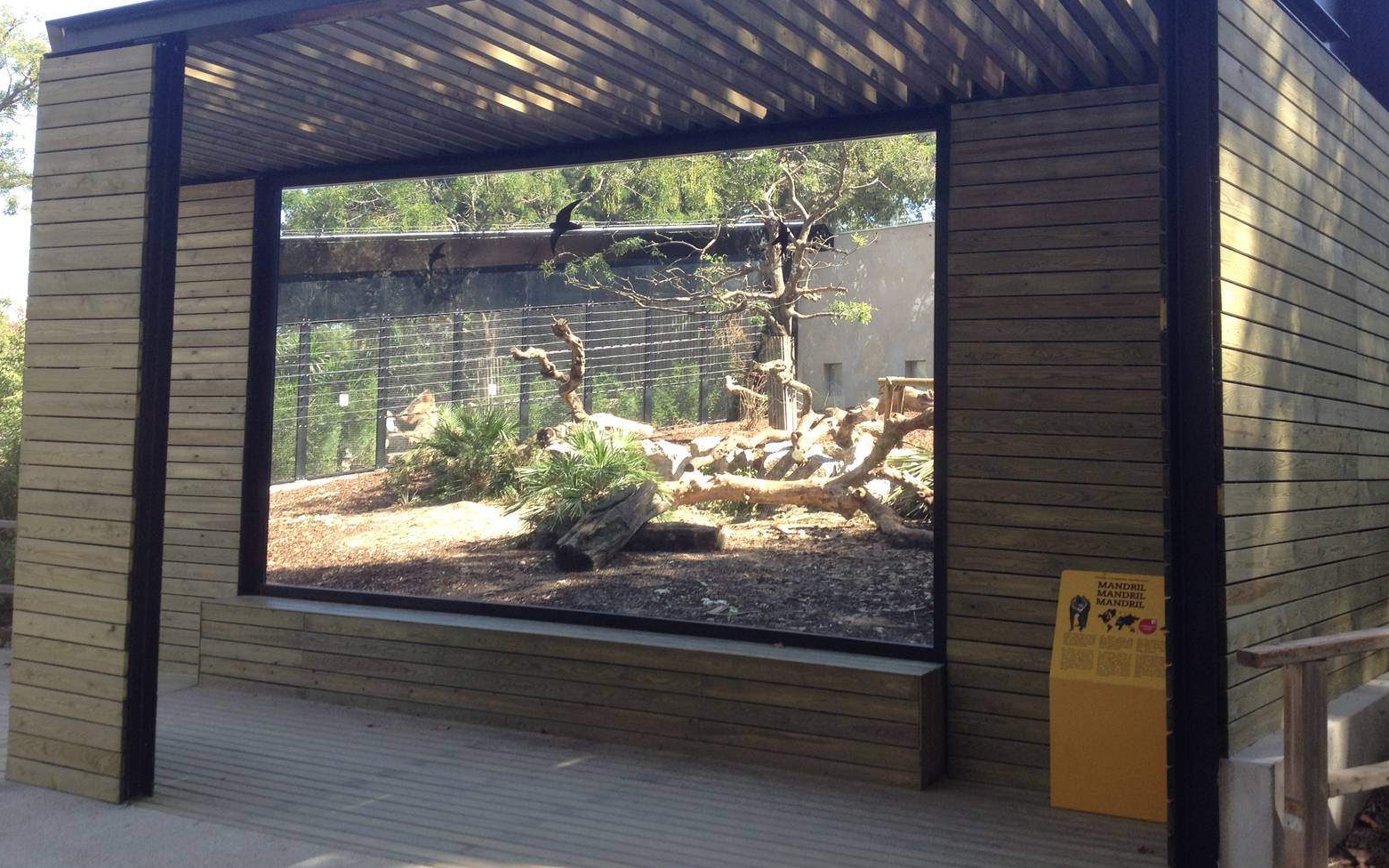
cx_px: 686
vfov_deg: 33.5
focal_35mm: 38
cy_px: 361
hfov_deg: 51.5
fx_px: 1438
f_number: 2.4
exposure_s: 1/246
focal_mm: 4.28
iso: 50
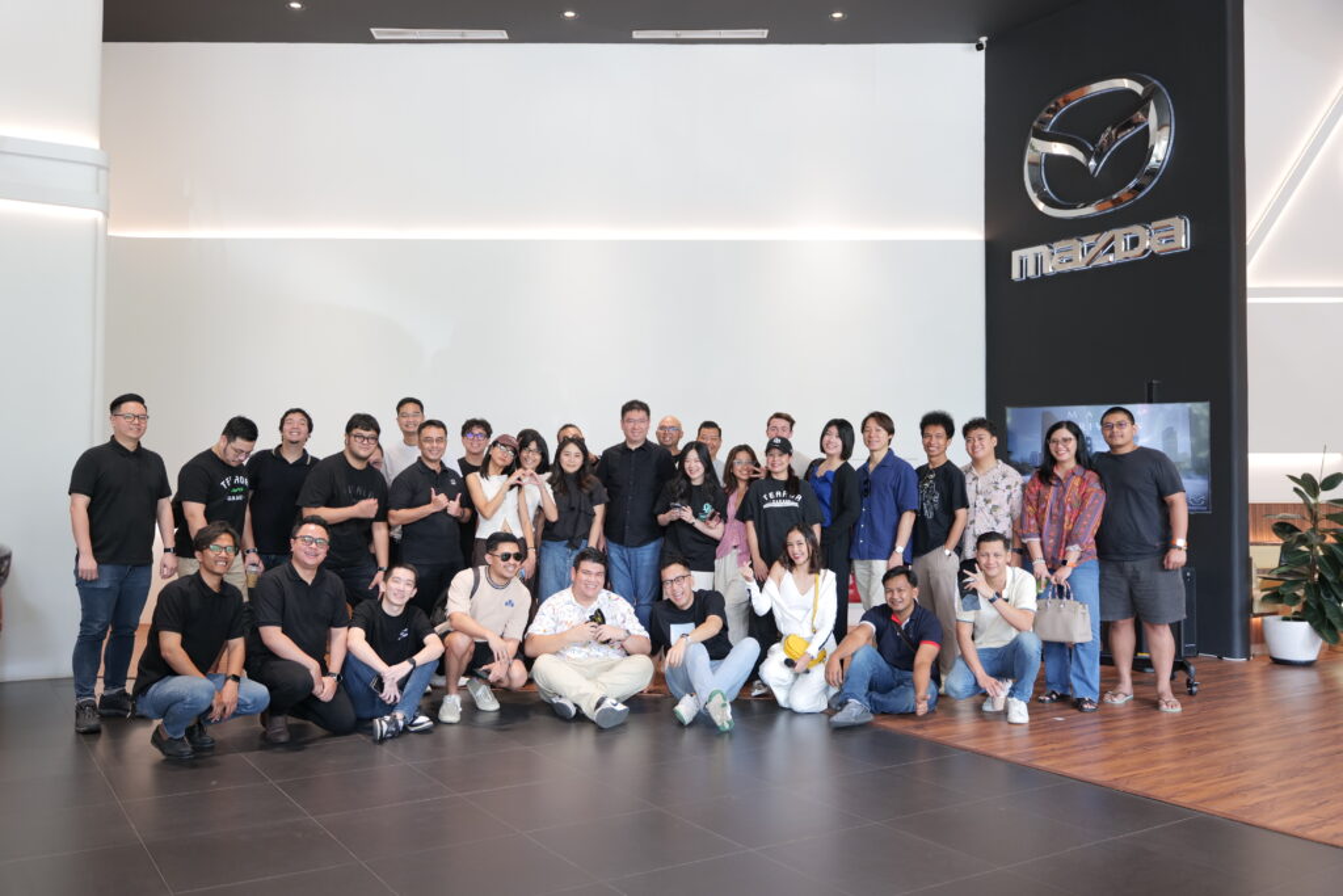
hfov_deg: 61.9
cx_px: 672
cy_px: 448
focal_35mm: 30
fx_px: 1119
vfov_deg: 43.6
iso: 640
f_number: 2.8
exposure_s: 1/160
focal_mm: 30
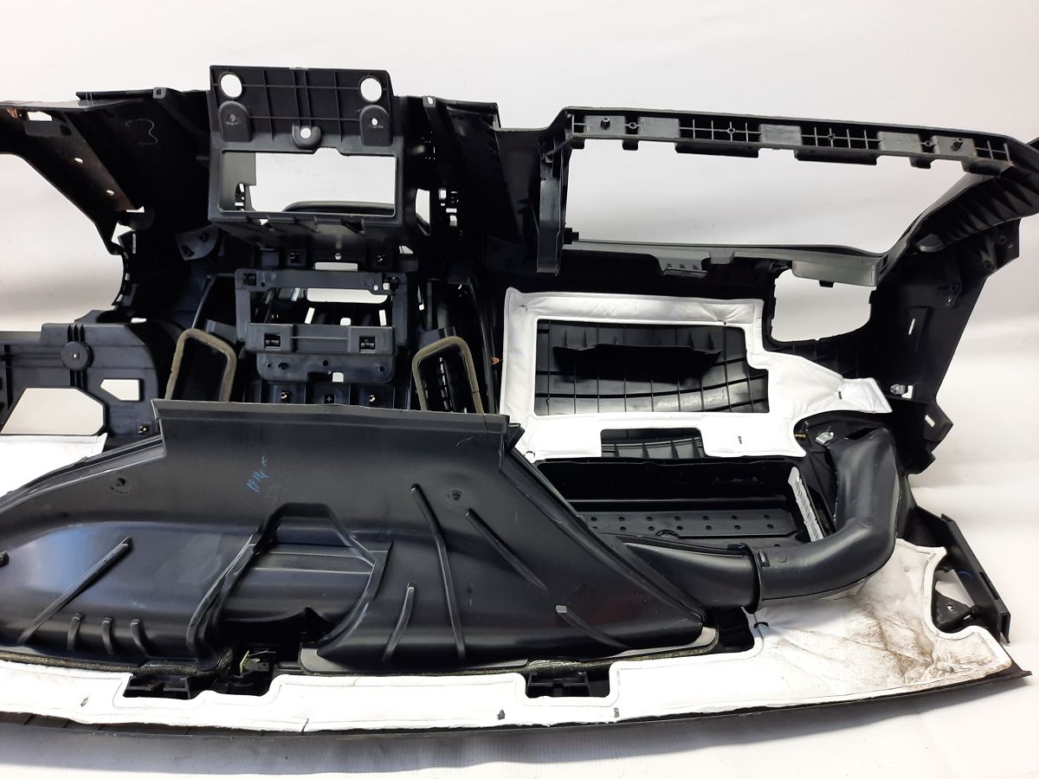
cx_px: 520
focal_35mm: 25
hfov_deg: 69.4
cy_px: 390
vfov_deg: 54.9
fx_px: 750
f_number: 2
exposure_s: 1/50
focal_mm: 4.6
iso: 125
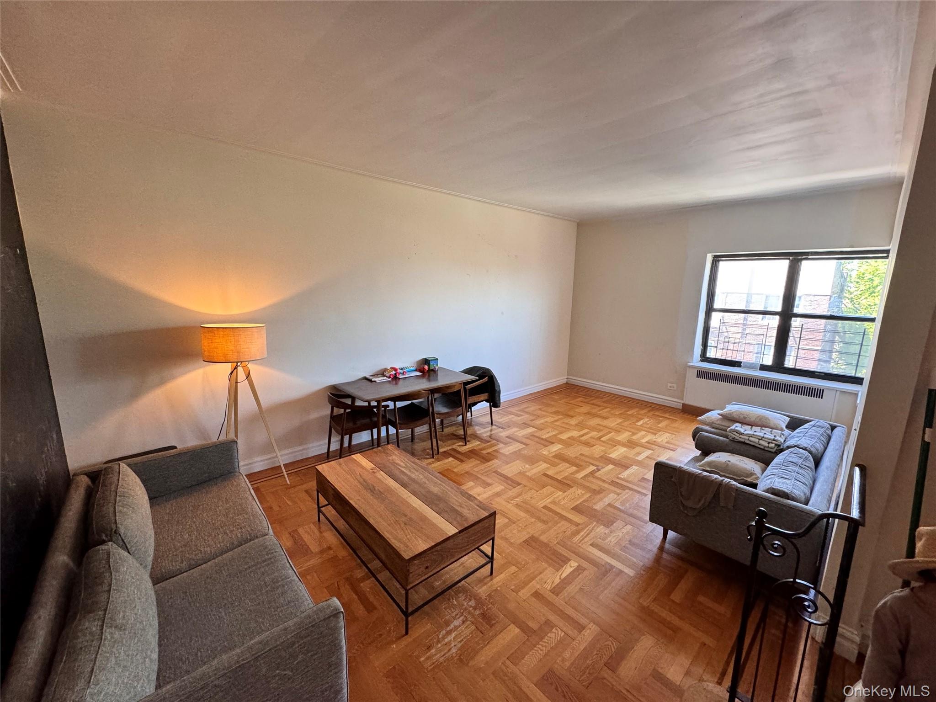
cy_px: 351
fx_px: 379
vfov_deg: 85.7
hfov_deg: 102.1
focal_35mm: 14
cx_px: 468
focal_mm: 2.22
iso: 250
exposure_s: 1/120
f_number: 2.2
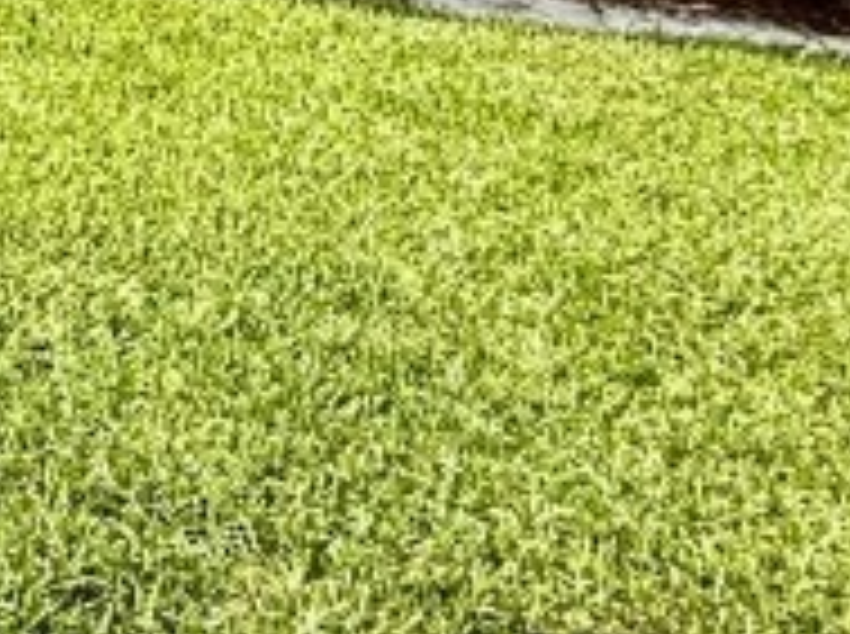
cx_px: -1012
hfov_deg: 16.5
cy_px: -553
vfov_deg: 16.0
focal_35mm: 76
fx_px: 1863
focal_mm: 2.22
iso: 64
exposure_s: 1/1901
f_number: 2.2
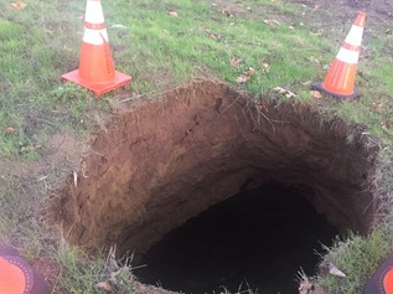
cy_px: 148
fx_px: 431
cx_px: 241
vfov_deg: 37.6
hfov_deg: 48.6
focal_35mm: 38
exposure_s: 1/30
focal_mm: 4.15
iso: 200
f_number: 2.2
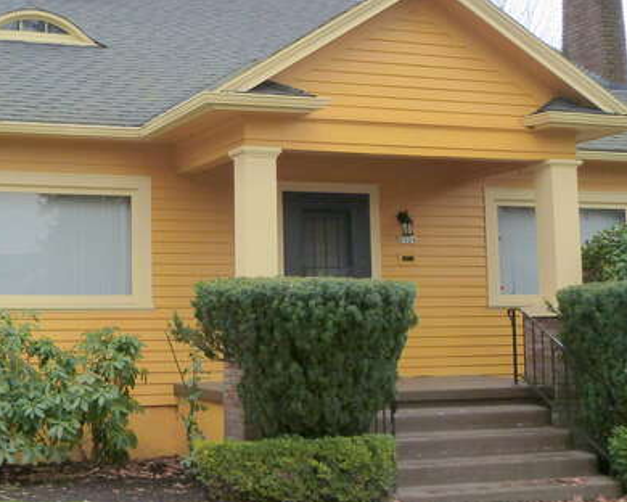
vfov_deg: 23.8
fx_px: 1188
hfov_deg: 29.3
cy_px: 198
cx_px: 190
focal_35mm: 64
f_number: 4
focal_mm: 5.7
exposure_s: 1/250
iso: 160
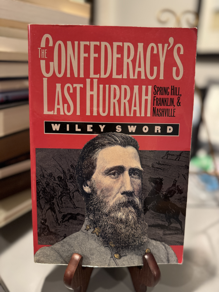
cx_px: 110
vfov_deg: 71.6
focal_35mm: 24
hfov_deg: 56.8
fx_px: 202
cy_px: 146
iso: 640
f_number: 1.78
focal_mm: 6.76
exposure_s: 1/60
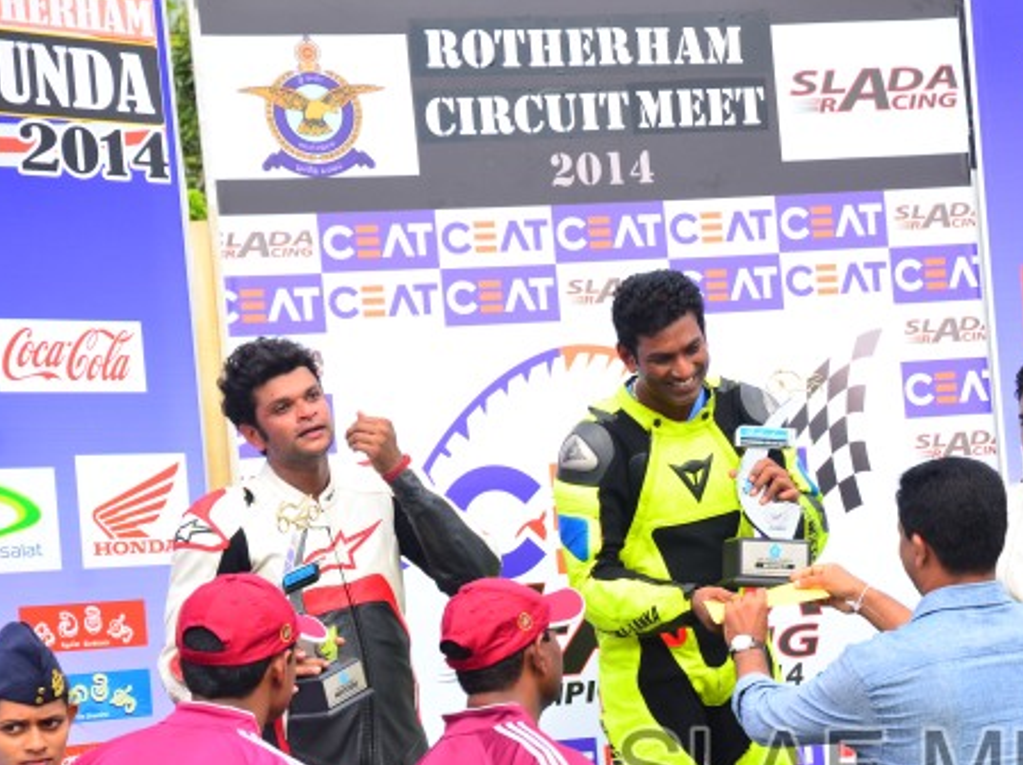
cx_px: 677
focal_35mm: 127
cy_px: 443
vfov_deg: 11.7
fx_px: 3750
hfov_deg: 15.5
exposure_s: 1/320
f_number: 6.3
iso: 400
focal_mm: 66
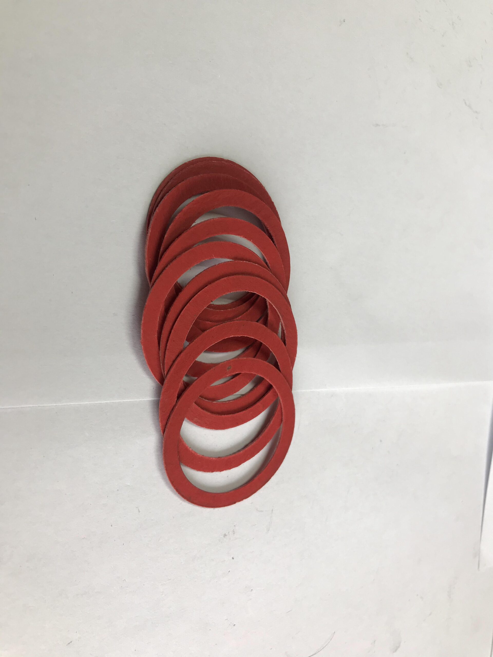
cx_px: 246
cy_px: 328
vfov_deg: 63.4
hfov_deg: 49.7
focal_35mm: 28
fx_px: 532
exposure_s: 1/50
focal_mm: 3.99
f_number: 1.8
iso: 20
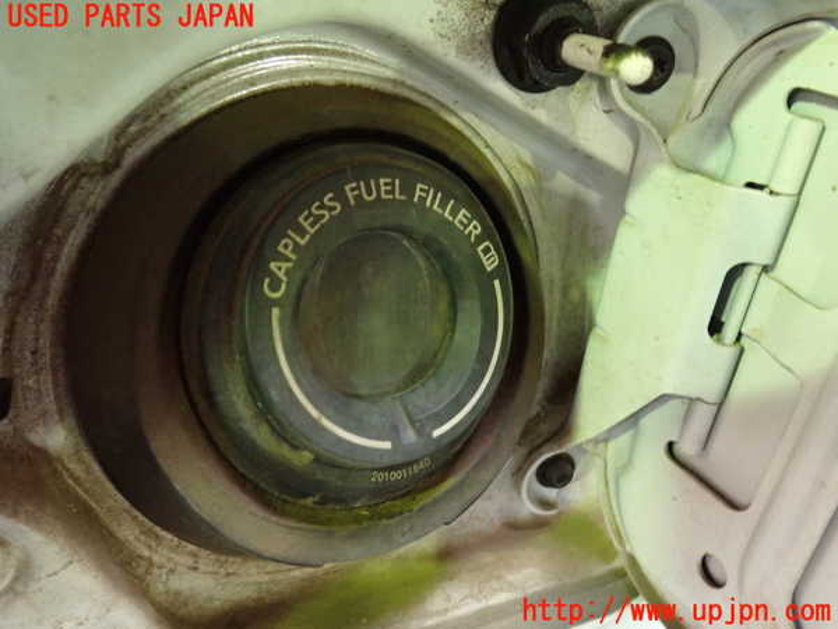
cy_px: 314
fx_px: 726
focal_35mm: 30
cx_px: 419
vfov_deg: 46.8
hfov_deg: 60.0
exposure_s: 1/25
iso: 800
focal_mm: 5.4
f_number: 2.3
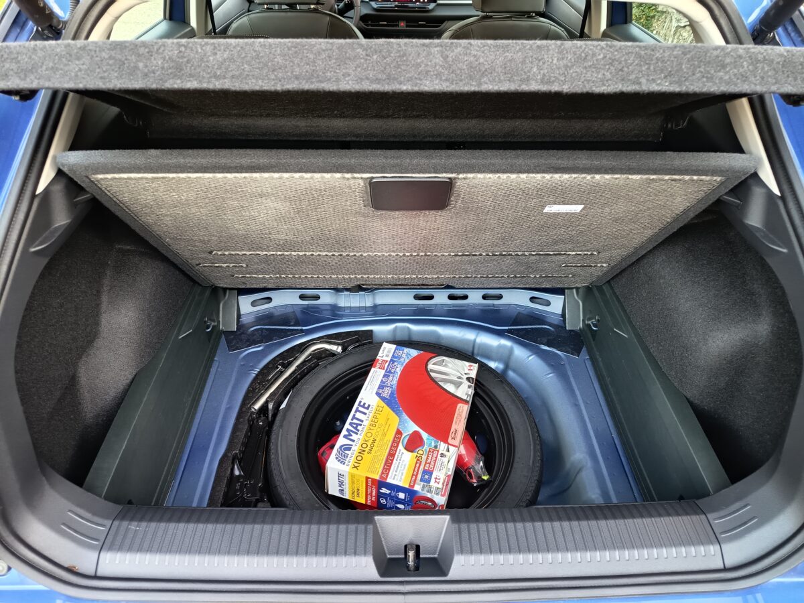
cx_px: 402
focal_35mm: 24
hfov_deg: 71.6
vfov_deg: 56.8
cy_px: 302
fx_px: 557
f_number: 1.7
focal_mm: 5.24
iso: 555
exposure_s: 1/25
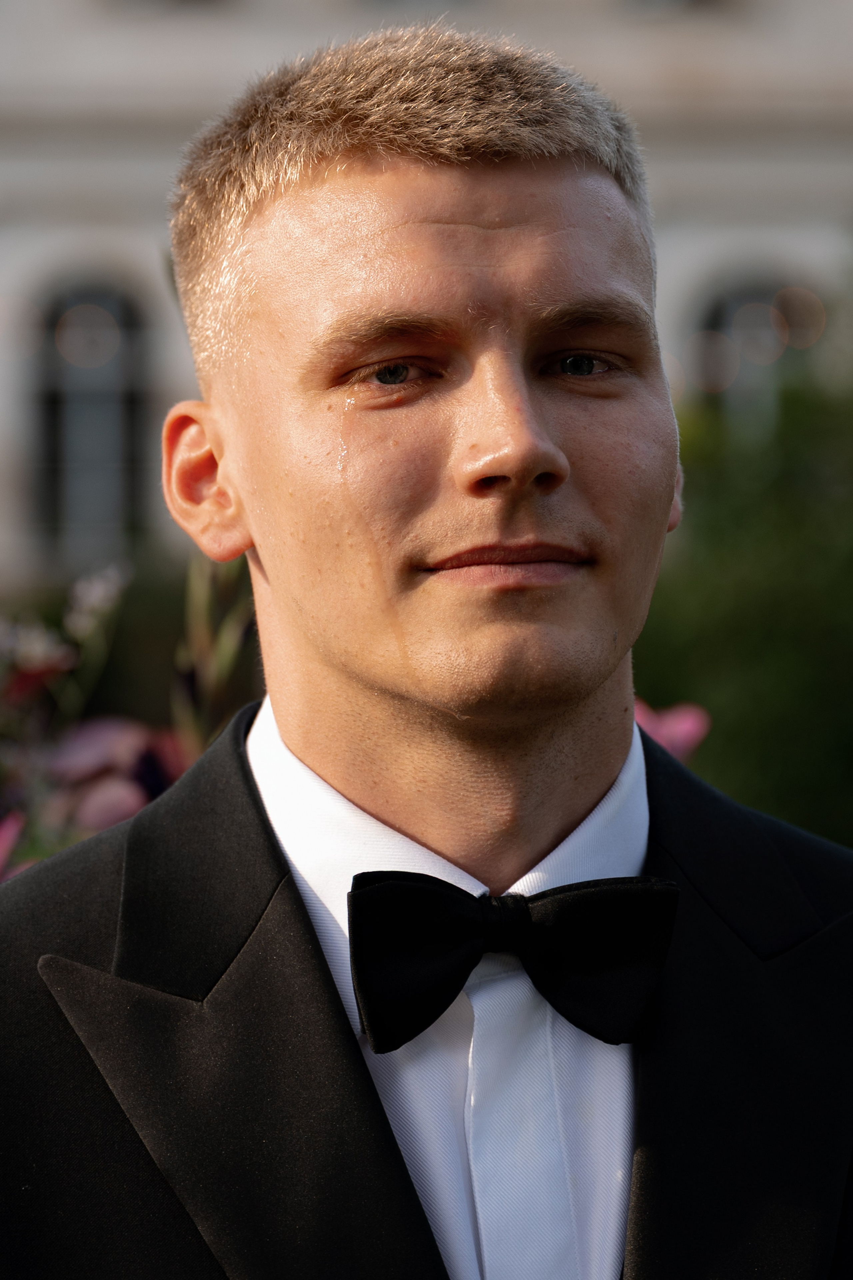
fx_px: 2488
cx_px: 426
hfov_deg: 19.5
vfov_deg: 28.8
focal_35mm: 70
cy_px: 640
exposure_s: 1/320
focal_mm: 70
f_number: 2.8
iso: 50
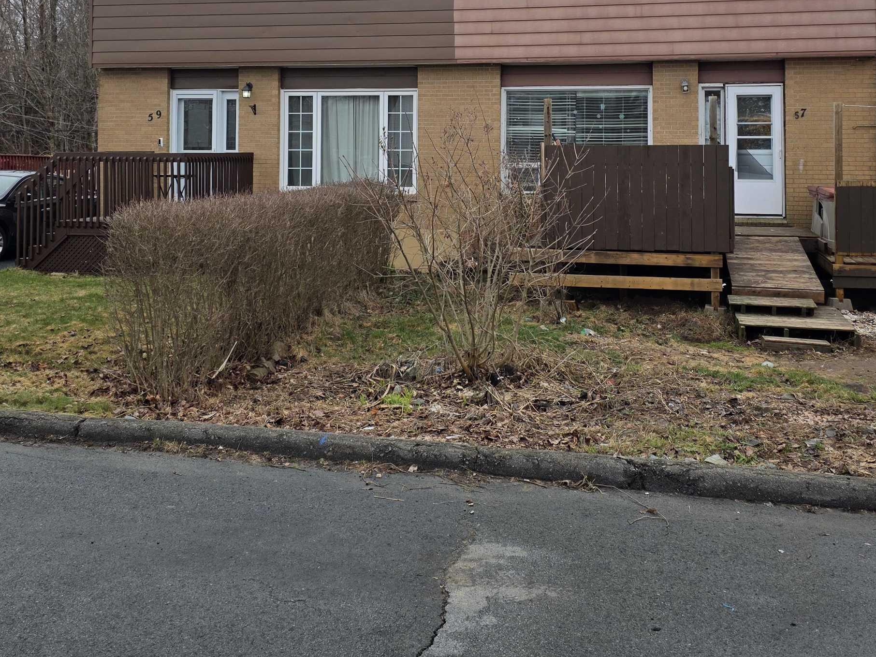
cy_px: 135
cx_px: 464
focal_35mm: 39
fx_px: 987
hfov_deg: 47.8
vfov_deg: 35.7
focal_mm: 6.3
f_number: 1.7
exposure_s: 1/4057
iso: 80
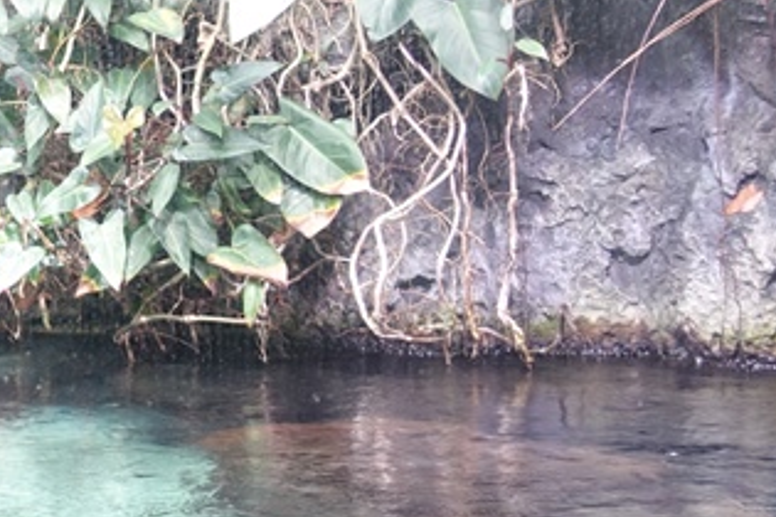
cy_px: 183
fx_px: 1681
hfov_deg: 23.4
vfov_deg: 17.5
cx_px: -192
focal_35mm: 78
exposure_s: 1/30
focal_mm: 8.8
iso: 250
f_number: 1.8
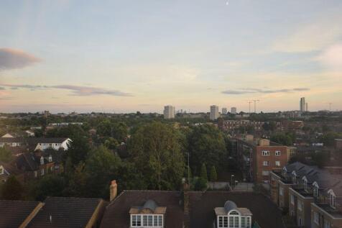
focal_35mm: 28
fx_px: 271
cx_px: 171
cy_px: 114
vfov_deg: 45.6
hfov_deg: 64.6
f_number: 4.2
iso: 100
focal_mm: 19
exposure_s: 1/60
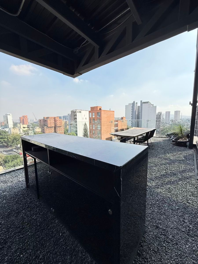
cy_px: 132
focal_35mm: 14
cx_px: 99
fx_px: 107
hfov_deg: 85.7
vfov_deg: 102.1
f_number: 2.2
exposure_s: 1/1189
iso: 64
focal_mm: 2.22
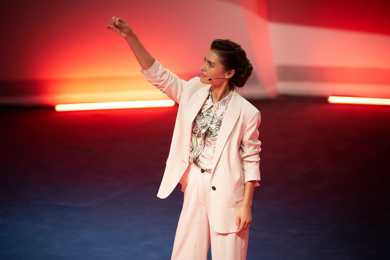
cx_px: 195
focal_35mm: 173
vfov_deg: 7.9
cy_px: 130
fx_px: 1874
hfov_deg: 11.9
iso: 3200
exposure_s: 1/160
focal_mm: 173
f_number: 2.8
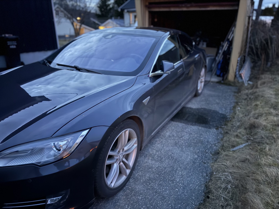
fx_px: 193
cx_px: 140
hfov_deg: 71.6
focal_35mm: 24
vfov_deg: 56.8
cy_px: 104
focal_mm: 6.76
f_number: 1.78
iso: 1600
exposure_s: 1/9
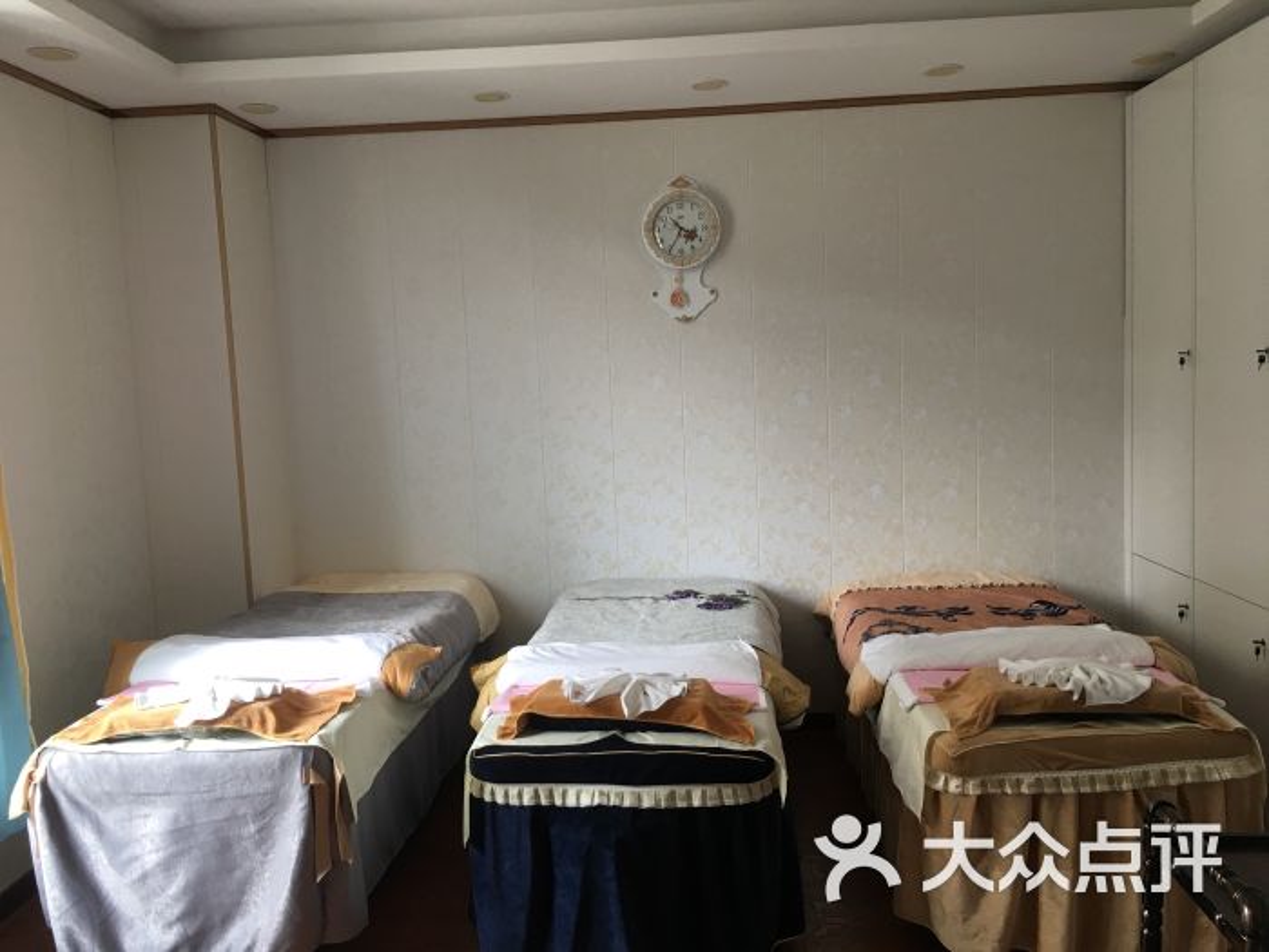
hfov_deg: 61.7
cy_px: 476
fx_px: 1063
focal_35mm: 29
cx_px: 634
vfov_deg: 48.2
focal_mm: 4.15
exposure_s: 1/17
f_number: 2.2
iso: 32
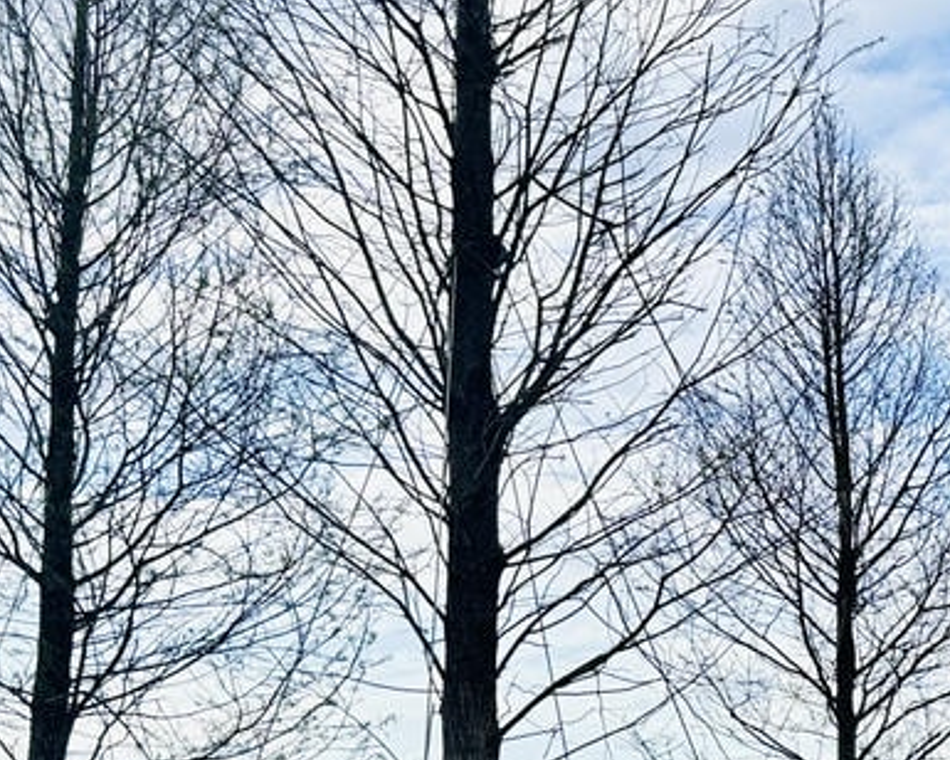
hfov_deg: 23.4
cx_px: 1194
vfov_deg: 20.5
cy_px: 686
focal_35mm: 73
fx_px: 2052
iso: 80
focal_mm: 6.76
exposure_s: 1/2959
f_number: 1.78
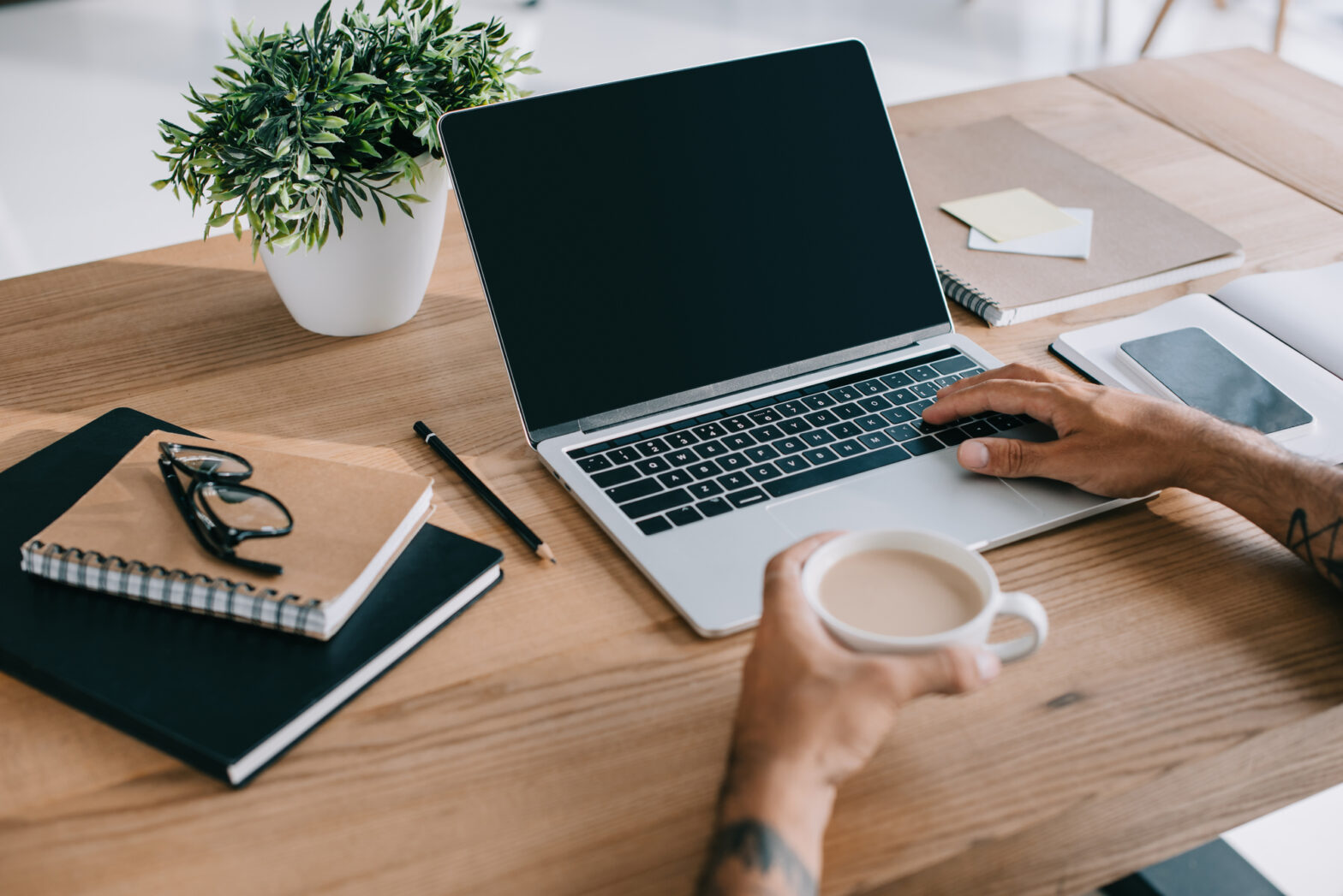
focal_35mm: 50
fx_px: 1866
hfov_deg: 39.6
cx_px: 672
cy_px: 448
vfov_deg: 27.0
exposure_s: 1/200
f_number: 3.5
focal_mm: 50
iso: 160
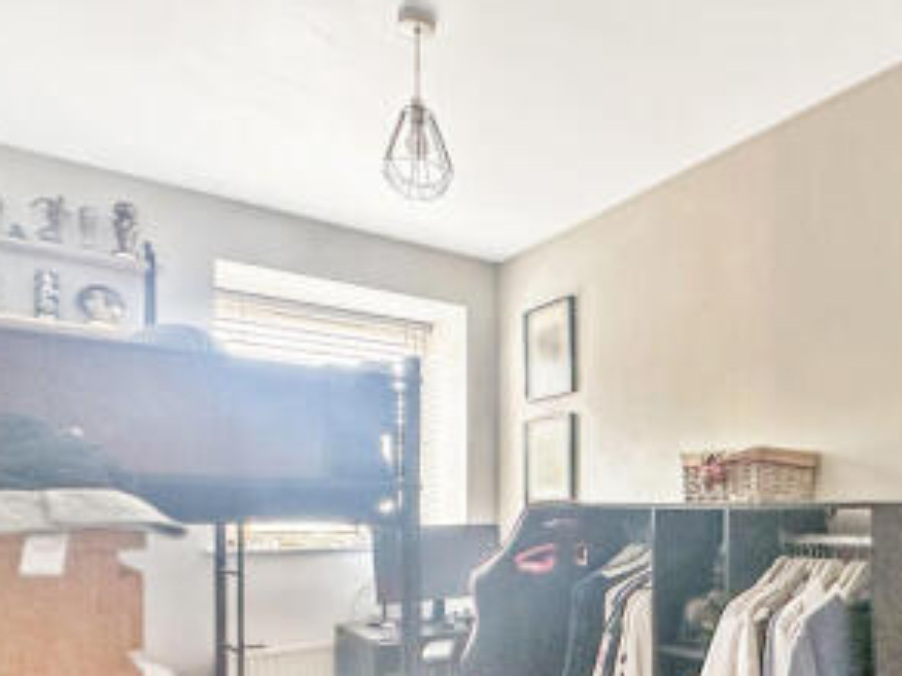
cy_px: 622
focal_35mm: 28
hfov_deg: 57.1
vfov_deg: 44.7
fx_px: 730
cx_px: 761
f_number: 2.2
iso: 320
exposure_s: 1/95
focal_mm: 2.22
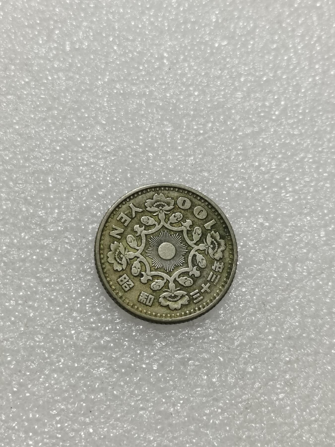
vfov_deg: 31.7
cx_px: 168
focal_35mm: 61
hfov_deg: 24.0
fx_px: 787
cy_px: 224
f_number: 1.8
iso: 64
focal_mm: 5.58
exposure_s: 1/60
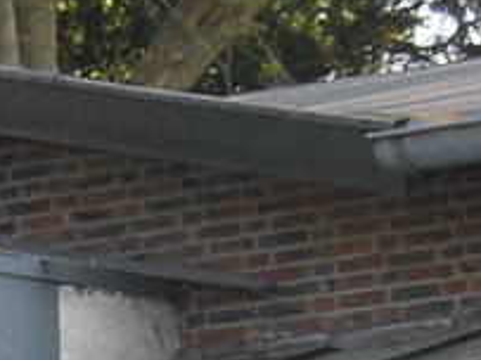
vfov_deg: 4.0
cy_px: 917
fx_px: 5041
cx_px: -538
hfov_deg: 5.3
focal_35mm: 363
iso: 80
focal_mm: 9.5
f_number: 3.1
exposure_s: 1/100
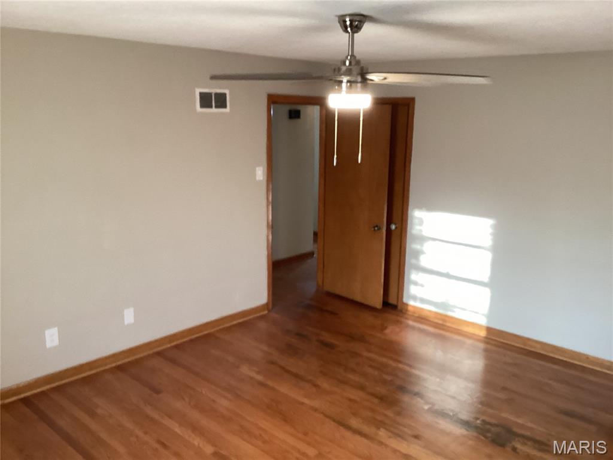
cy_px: 230
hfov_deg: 58.4
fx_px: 549
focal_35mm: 31
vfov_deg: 45.4
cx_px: 306
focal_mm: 3.3
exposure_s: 1/60
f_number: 2.4
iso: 250
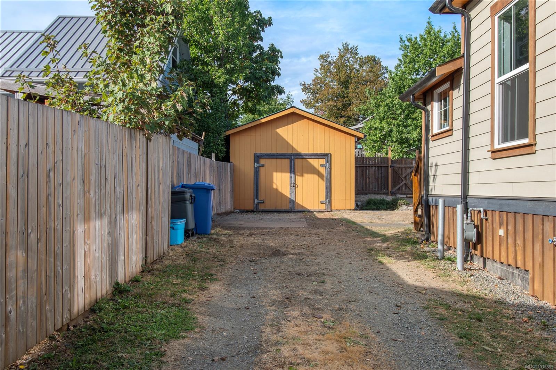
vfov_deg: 40.0
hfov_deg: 57.2
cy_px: 185
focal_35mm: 33
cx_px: 278
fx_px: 510
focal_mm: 22
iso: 200
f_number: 8
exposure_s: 1/500
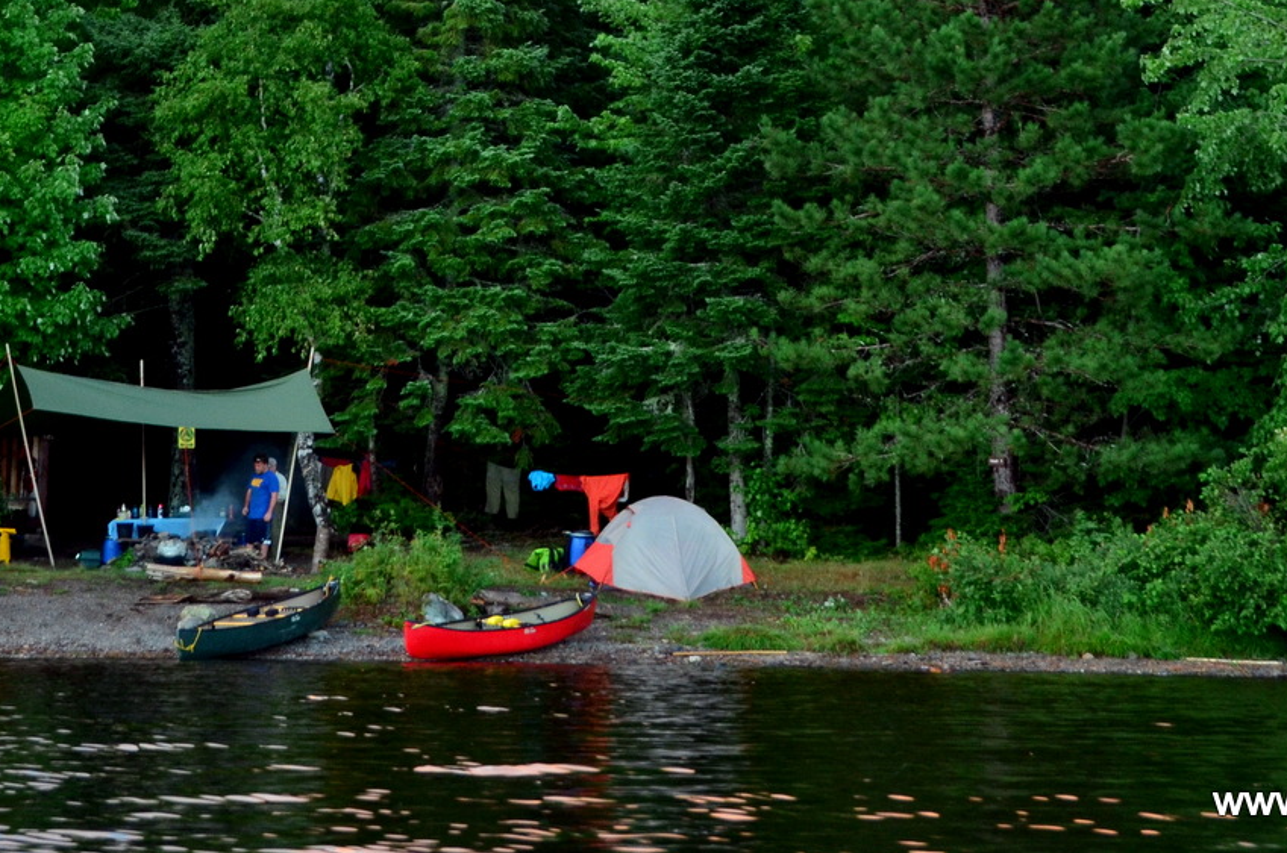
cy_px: 72
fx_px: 3531
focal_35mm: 99
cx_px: 509
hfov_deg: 20.6
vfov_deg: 13.6
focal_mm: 35
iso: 640
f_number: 8
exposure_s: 1/15
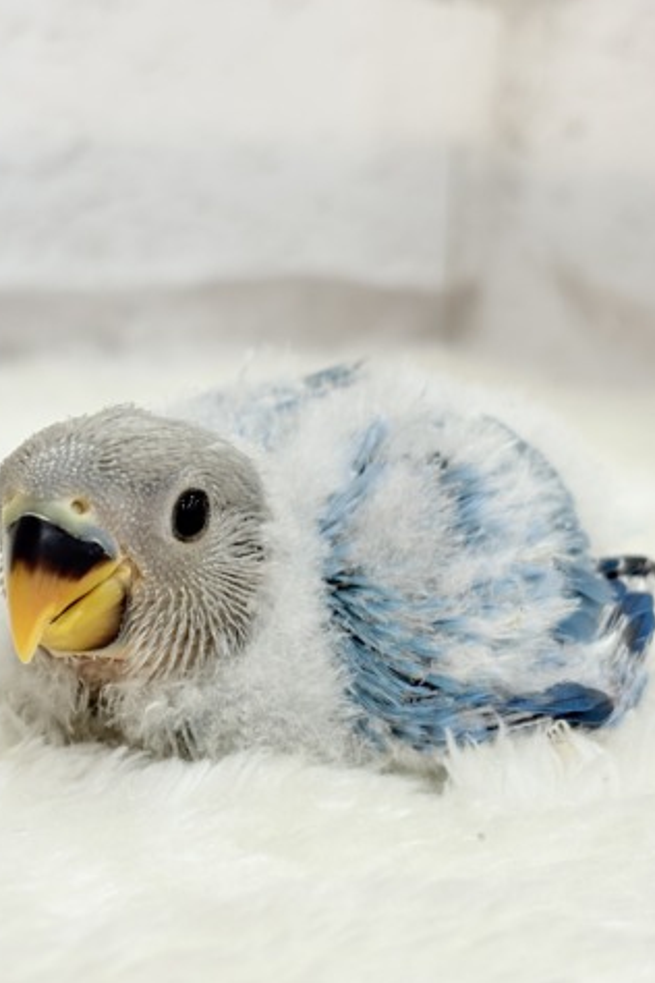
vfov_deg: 27.7
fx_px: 1992
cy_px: 496
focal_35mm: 73
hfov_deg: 18.6
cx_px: 201
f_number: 1.6
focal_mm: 5.96
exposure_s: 1/50
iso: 32
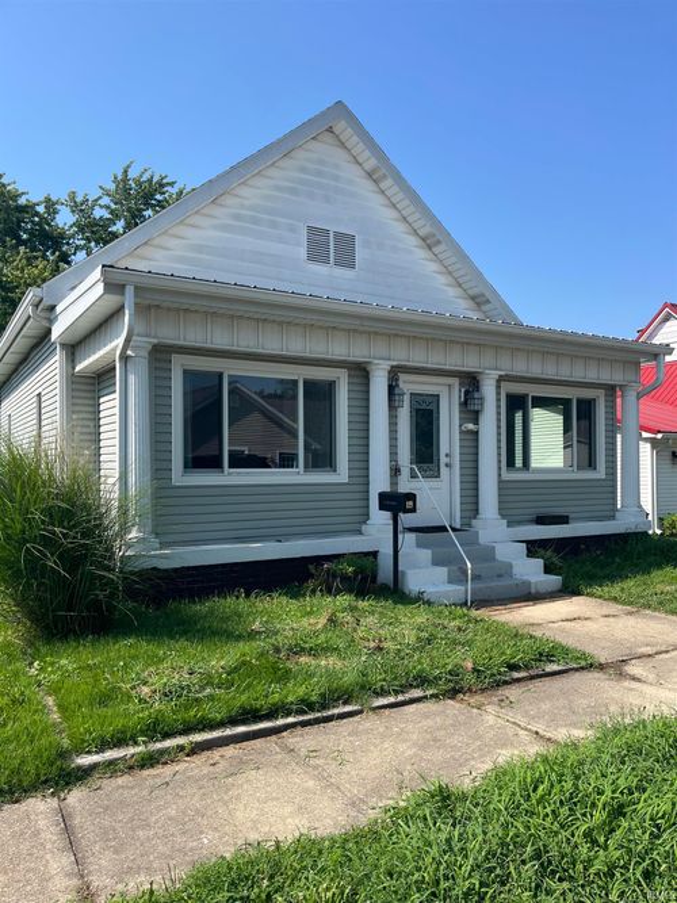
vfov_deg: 67.3
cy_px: 452
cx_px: 338
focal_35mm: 26
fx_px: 678
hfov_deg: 53.0
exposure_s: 1/2268
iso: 50
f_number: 1.6
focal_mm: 5.1
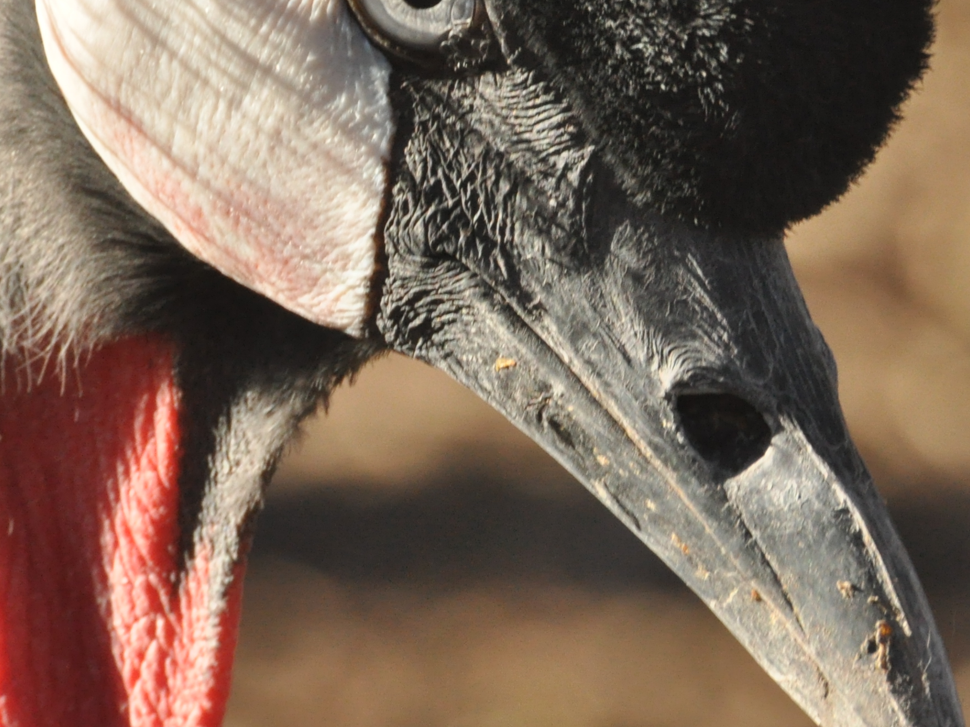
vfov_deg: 1.4
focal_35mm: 1051
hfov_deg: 1.9
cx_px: 605
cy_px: -4
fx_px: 29449
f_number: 14
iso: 1000
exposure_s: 1/320
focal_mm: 300
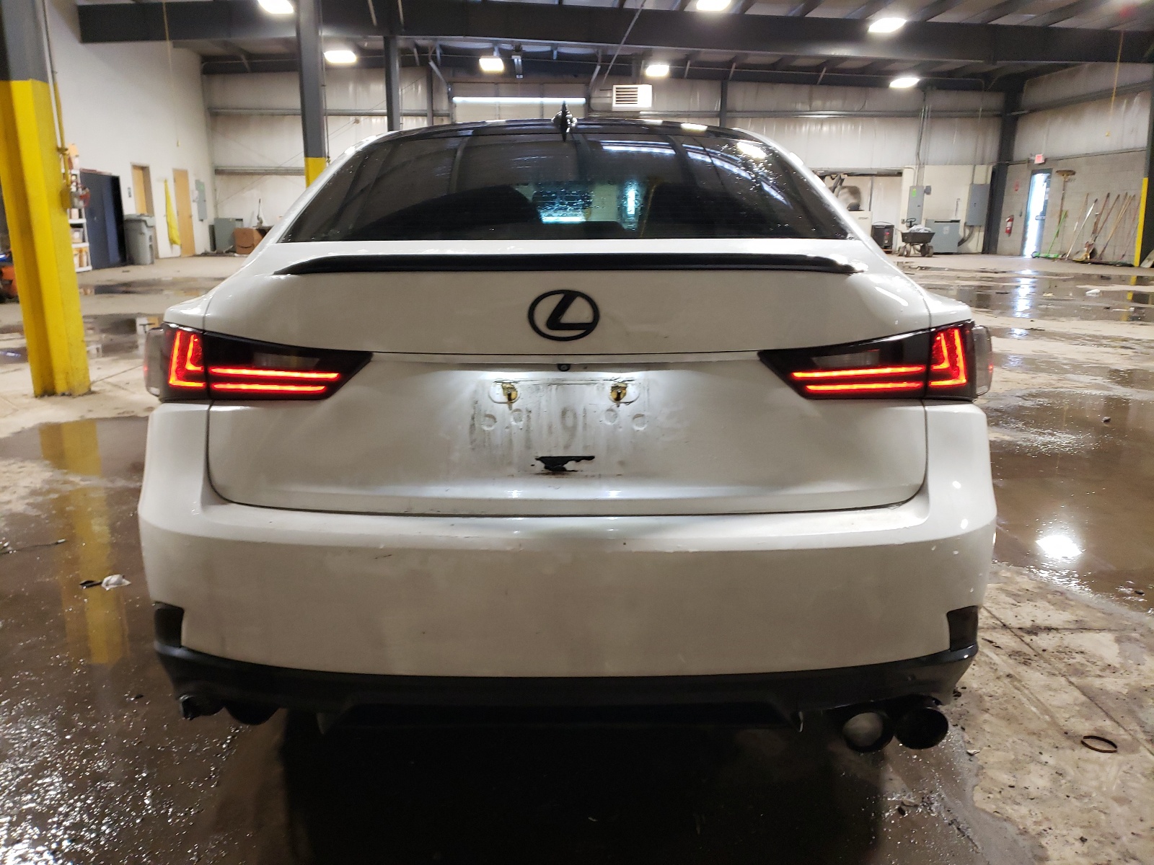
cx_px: 577
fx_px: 867
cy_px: 432
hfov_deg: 67.3
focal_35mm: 26
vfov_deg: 53.1
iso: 241
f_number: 1.5
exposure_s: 1/60.2
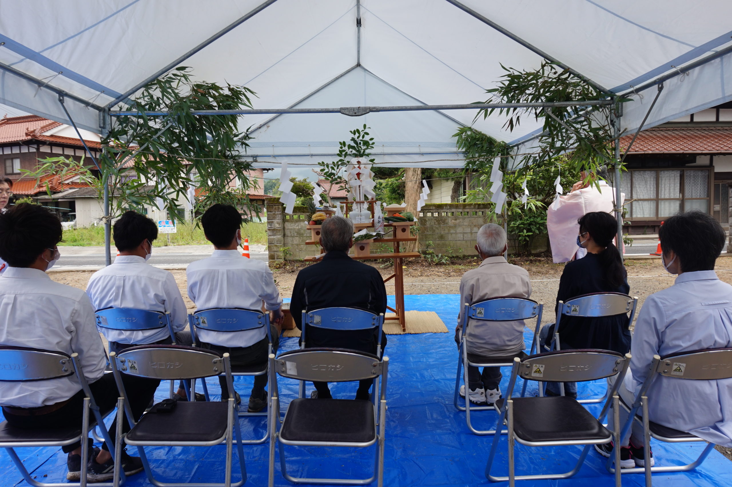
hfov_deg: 73.8
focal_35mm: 24
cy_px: 244
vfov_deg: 53.1
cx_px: 366
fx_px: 488
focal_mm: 16
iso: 100
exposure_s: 1/80
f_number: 7.1
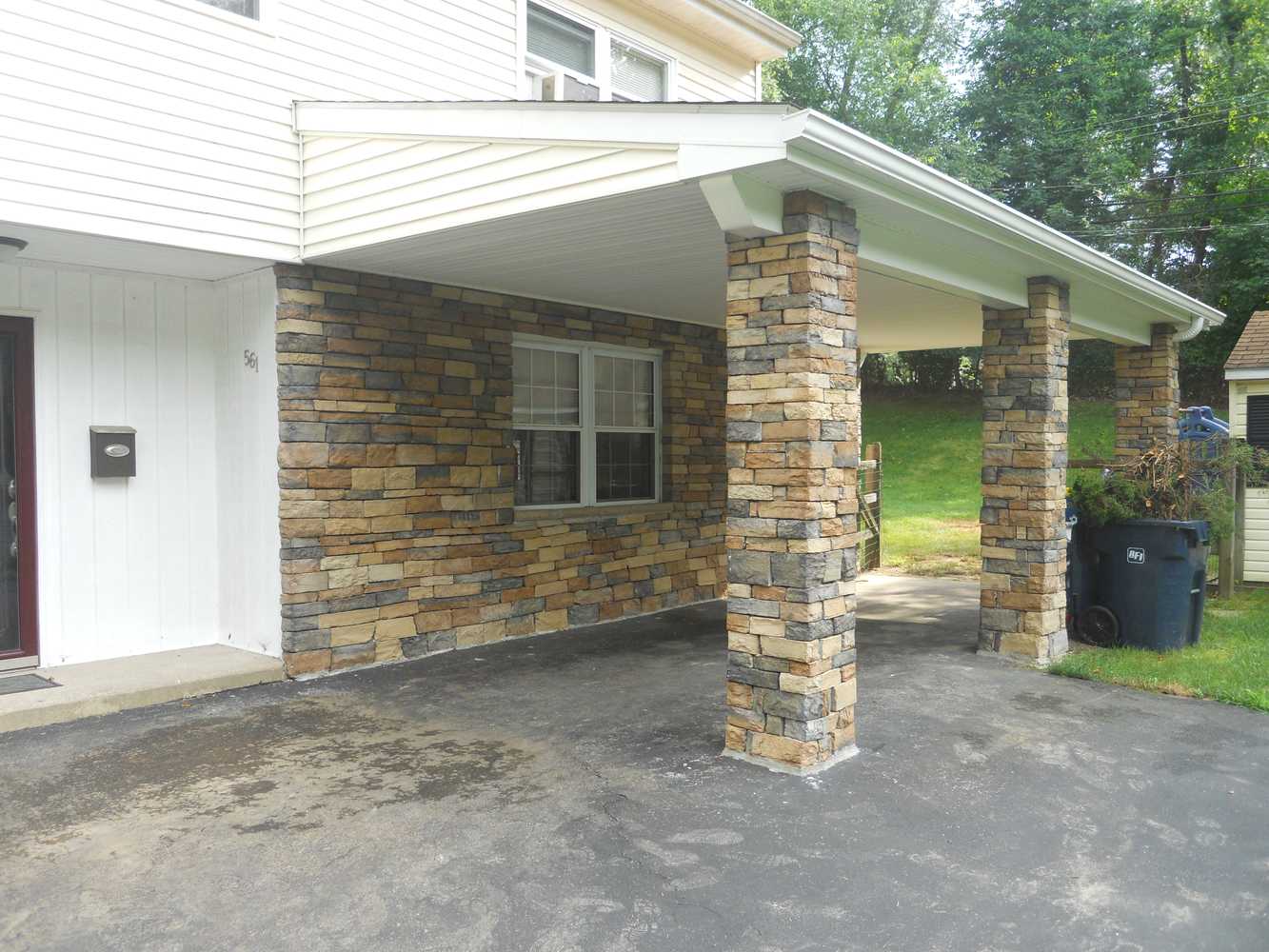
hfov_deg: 63.4
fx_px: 1027
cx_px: 634
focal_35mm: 28
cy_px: 476
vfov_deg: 49.8
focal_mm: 5
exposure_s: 1/250
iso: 125
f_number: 2.7
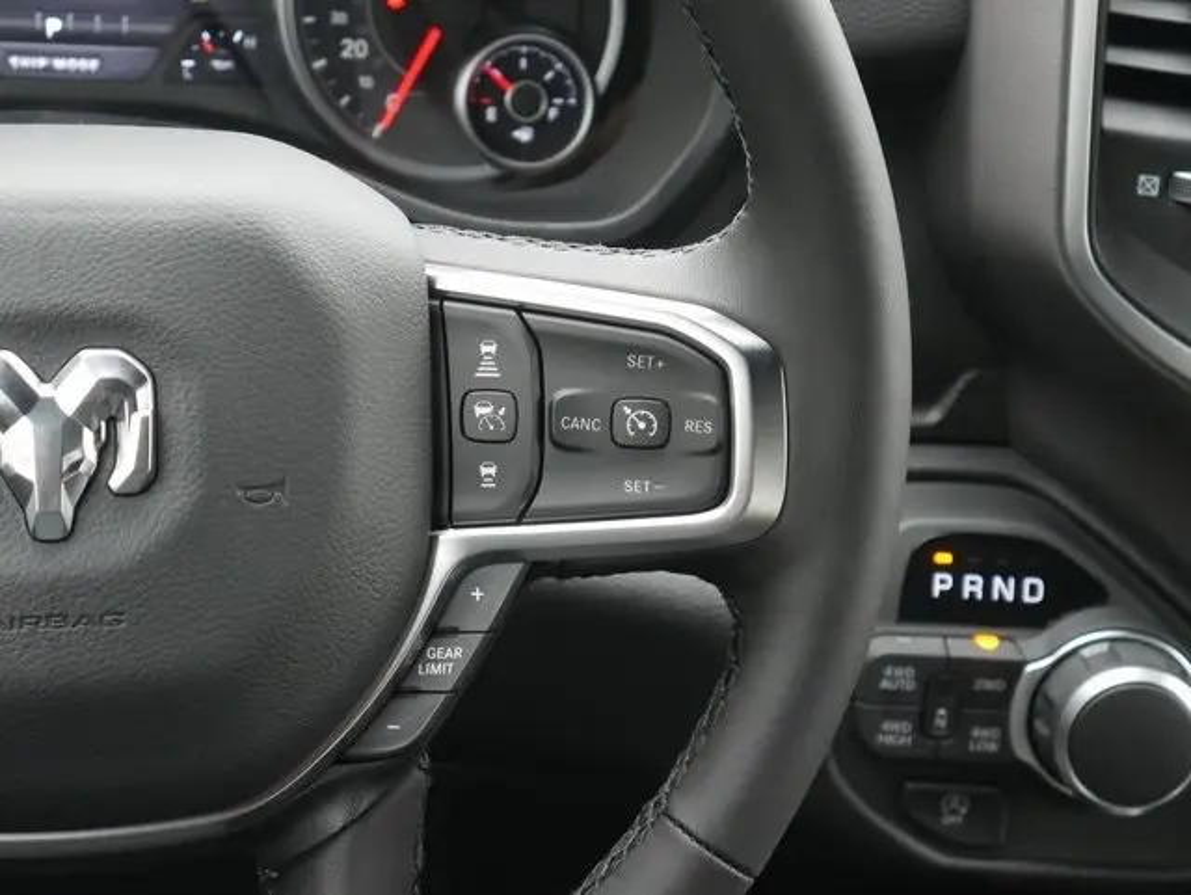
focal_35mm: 84
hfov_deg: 23.3
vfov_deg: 17.6
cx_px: 596
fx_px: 2892
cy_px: 448
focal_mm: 42
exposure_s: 1/100
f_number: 5.6
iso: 2500
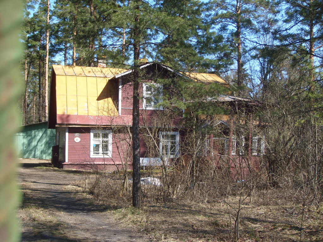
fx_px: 495
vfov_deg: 27.5
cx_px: 162
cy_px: 121
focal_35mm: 53
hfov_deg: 36.2
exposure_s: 1/419
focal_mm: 8.9
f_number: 3.4
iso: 50
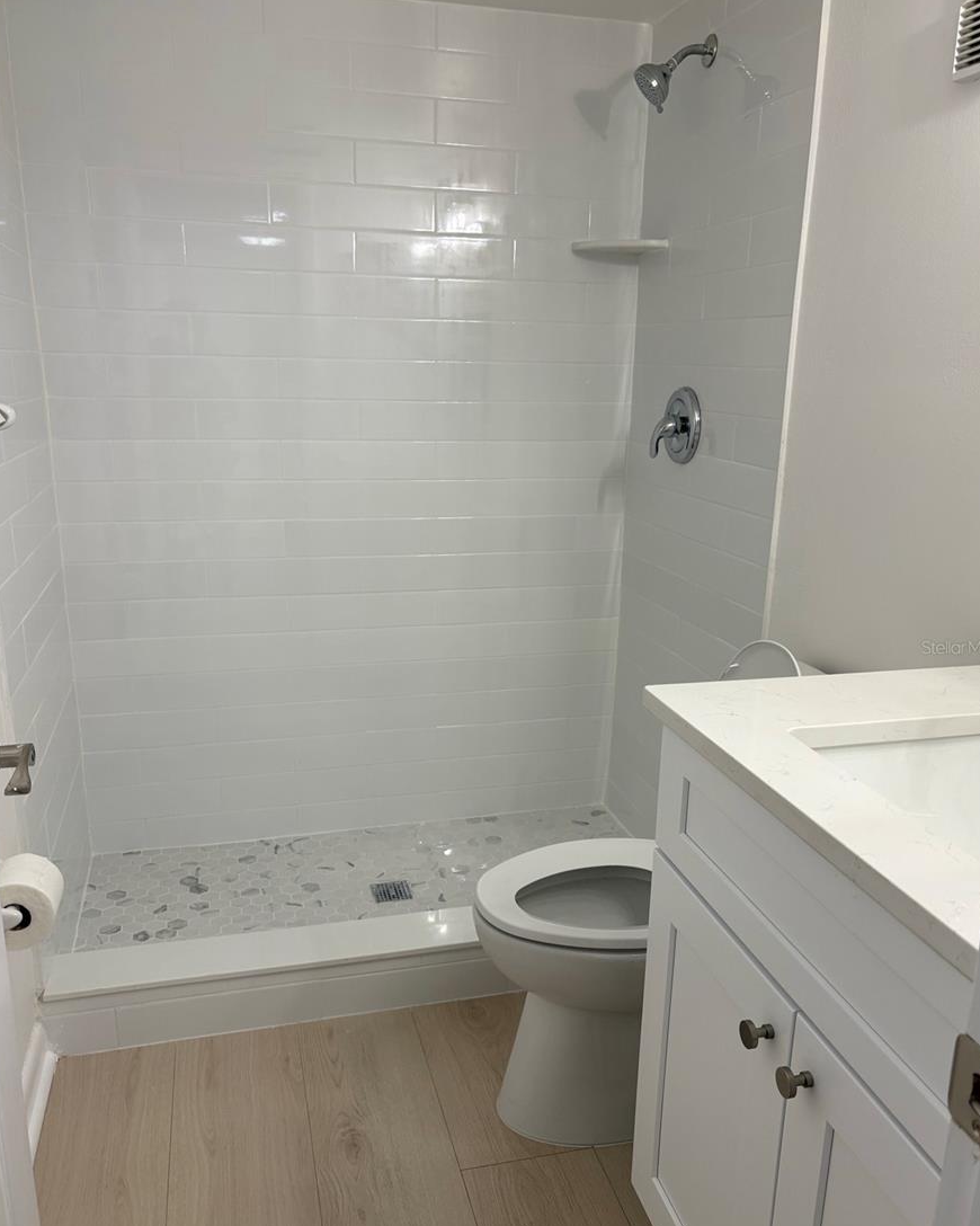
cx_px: 495
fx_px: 1015
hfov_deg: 51.5
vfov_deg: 62.2
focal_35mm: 28
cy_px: 647
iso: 64
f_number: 1.6
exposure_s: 1/120
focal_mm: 5.96
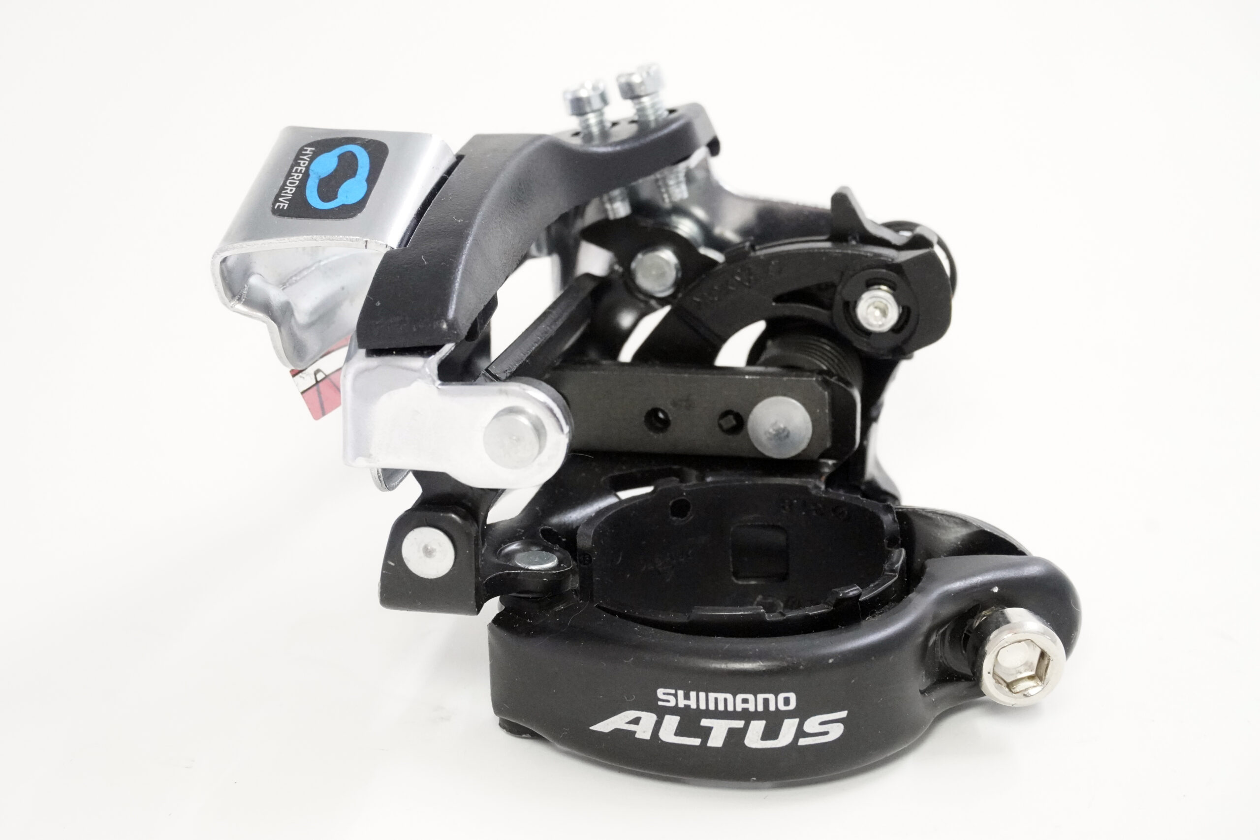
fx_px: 2205
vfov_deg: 21.6
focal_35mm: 63
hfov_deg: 31.9
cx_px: 630
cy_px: 420
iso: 5000
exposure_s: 1/25
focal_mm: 42
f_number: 13
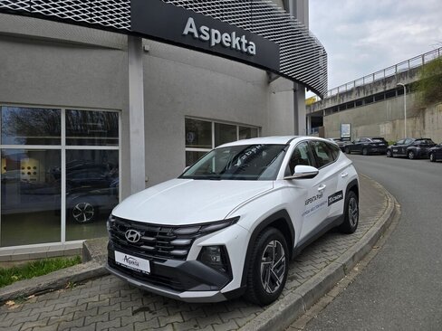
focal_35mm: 23
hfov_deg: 73.9
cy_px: 166
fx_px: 294
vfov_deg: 58.9
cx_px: 221
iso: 12
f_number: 1.7
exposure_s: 1/324
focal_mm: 6.3
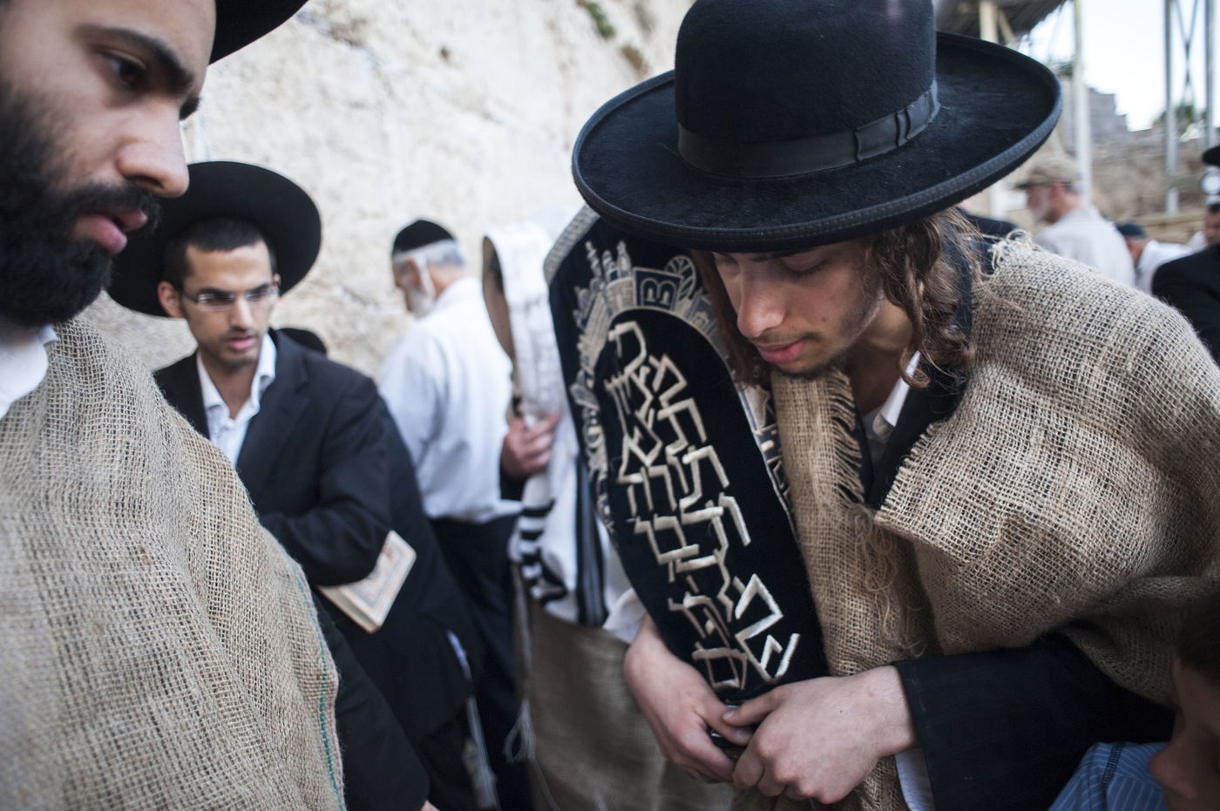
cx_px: 610
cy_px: 406
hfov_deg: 73.8
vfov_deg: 53.1
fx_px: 813
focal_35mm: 24
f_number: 2.8
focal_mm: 24
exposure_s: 1/250
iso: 320
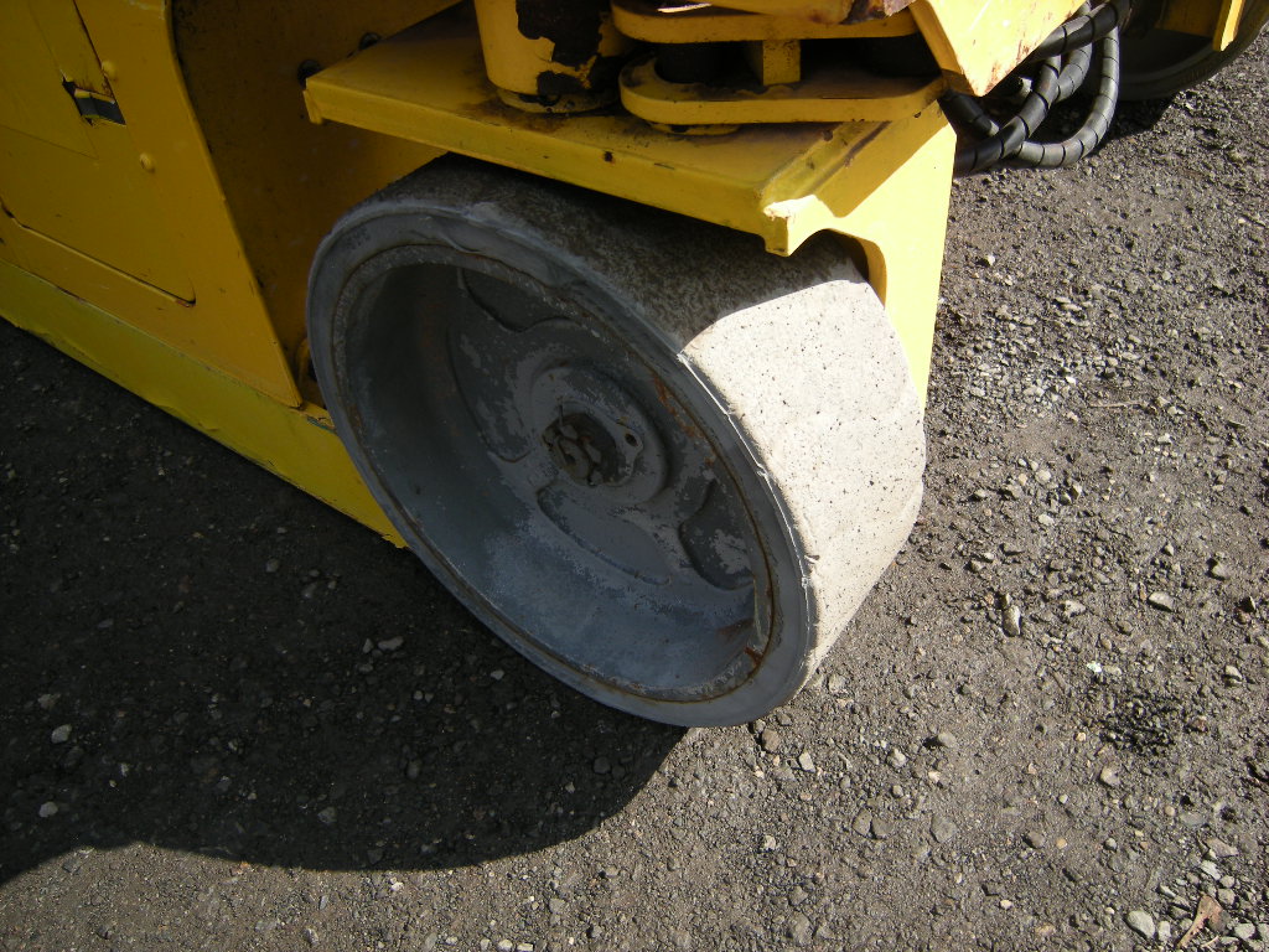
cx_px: 634
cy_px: 476
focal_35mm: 28
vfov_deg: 49.7
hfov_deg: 63.4
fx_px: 1026
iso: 64
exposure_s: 1/419
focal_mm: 4.7
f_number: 2.8
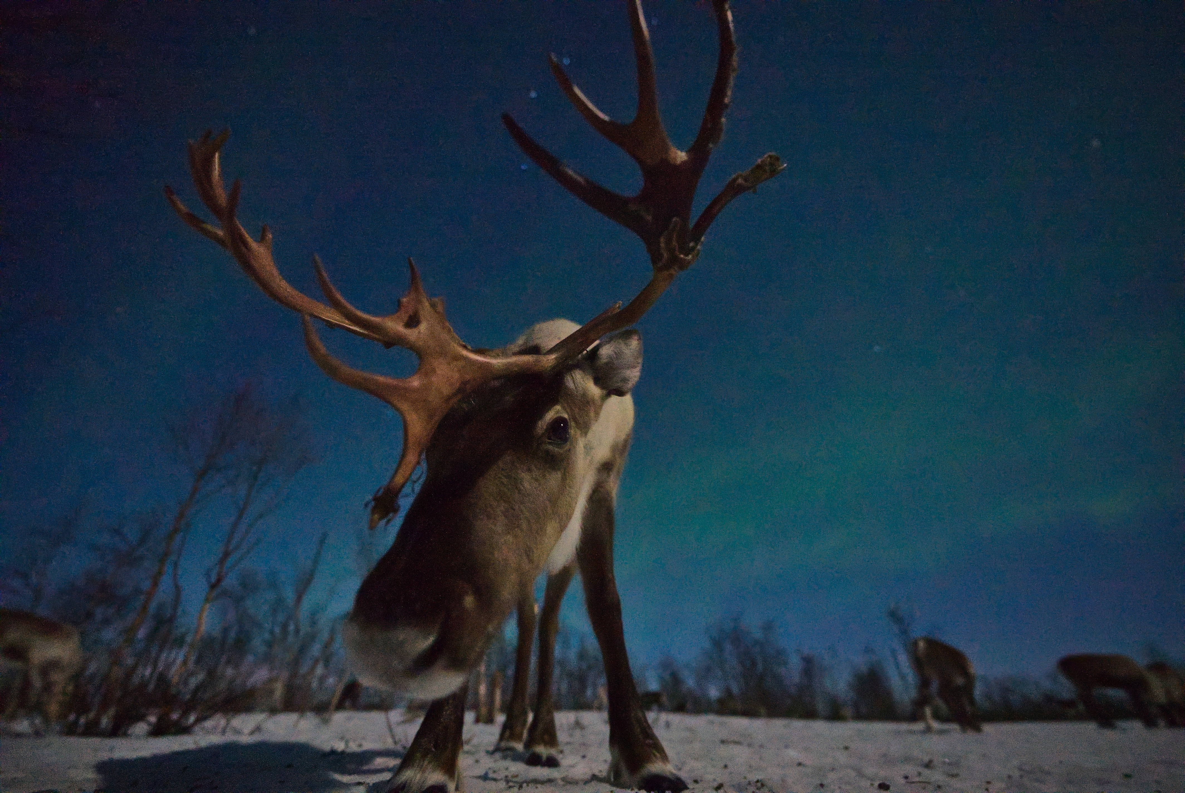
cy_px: 396
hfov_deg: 104.2
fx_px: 461
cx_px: 592
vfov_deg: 81.4
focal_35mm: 14
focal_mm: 14
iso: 32000
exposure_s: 1/25
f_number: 2
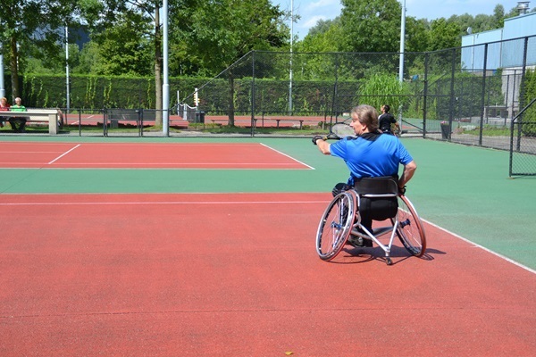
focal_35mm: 63
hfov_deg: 31.9
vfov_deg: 21.6
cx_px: 268
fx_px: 938
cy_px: 178
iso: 400
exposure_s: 1/1600
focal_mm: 42
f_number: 5.6
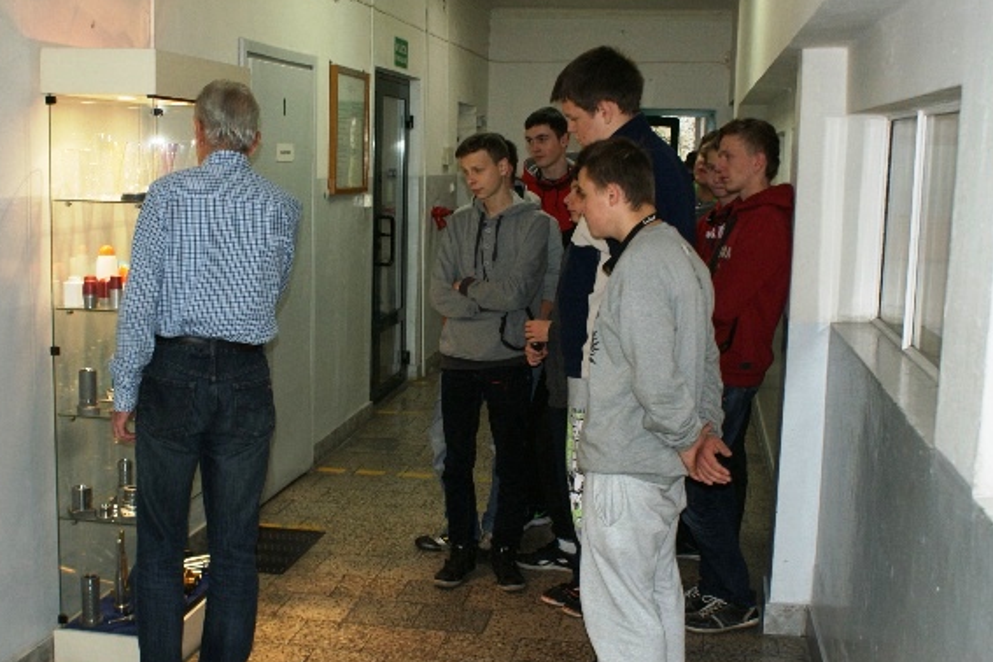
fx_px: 1214
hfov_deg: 44.5
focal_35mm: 44
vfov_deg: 30.5
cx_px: 478
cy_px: 355
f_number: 5.6
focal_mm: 26
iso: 400
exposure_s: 1/60
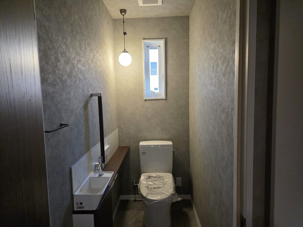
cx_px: 152
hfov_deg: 73.9
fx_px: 201
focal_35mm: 23
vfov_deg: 58.9
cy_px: 114
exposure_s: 1/120
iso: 500
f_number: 1.7
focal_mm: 6.25
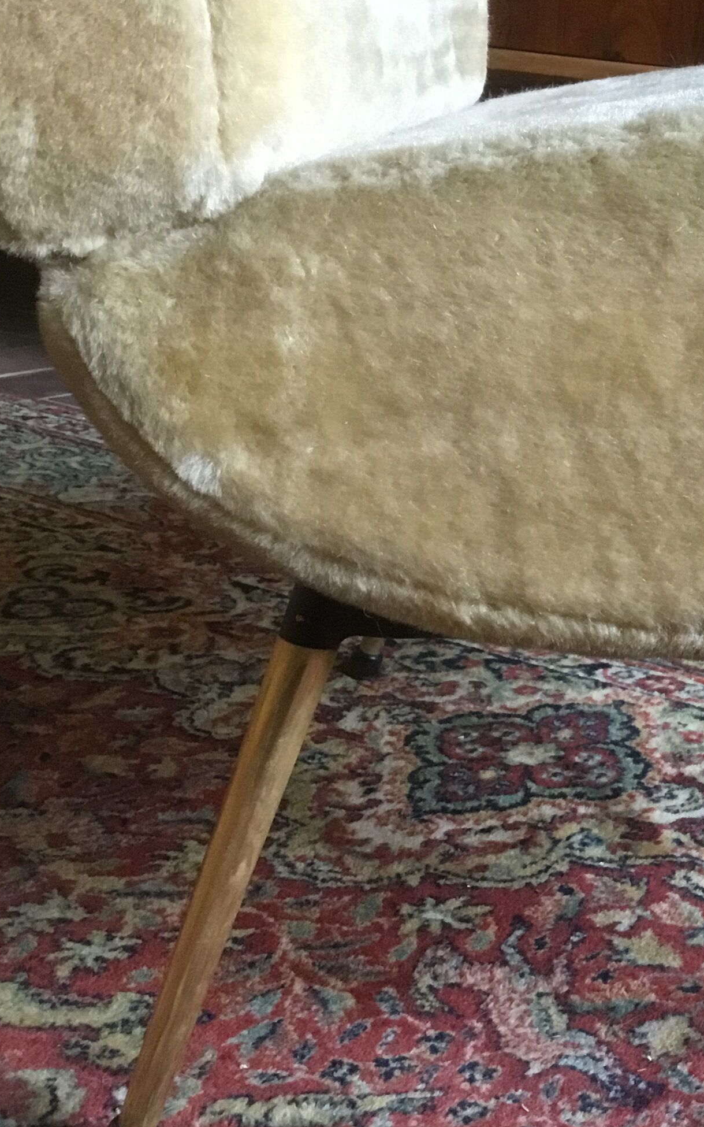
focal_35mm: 55
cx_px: 823
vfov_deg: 36.9
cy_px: 536
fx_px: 1688
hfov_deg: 22.0
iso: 200
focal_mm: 3.3
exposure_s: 1/33
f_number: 2.4
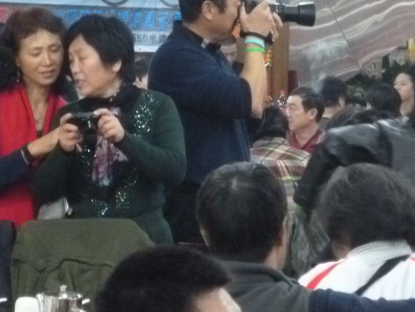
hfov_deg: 12.6
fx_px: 1871
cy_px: 154
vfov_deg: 9.5
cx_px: 266
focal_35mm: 156
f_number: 5
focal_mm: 12.5
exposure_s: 1/8
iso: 1000
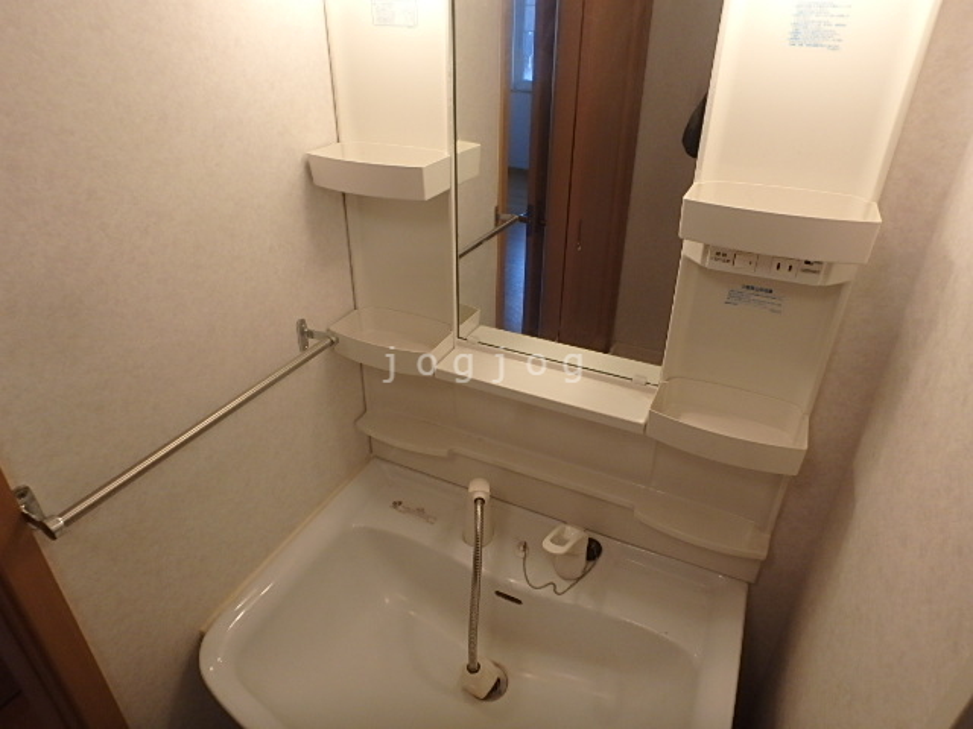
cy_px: 364
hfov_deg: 79.0
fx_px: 590
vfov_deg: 63.4
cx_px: 486
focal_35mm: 21
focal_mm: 3.7
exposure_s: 1/50
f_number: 3.5
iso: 200
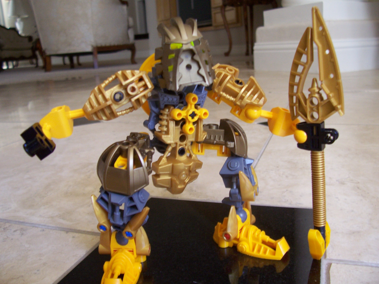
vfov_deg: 41.8
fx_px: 372
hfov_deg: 54.0
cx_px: 190
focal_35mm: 34
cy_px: 142
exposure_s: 1/30
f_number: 2.7
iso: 160
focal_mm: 5.6
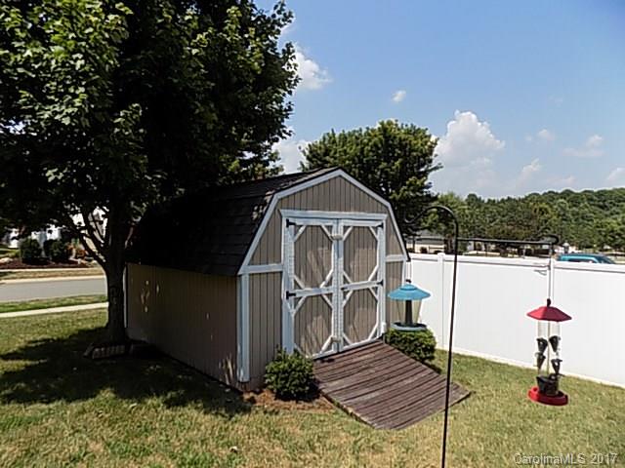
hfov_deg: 73.9
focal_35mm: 23
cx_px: 312
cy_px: 234
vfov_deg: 58.9
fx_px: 415
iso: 80
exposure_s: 1/1000
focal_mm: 4
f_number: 3.1
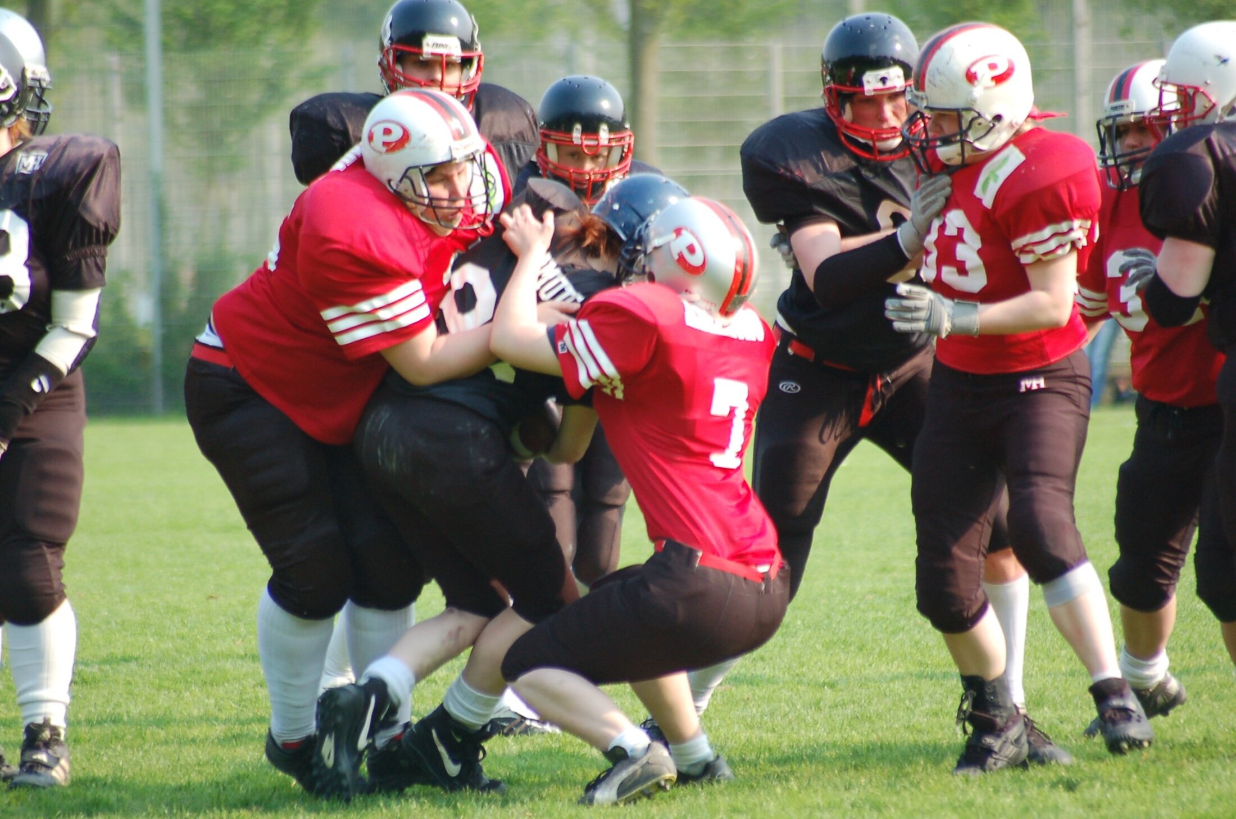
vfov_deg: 3.0
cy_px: 410
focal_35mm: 450
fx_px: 15421
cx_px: 618
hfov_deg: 4.6
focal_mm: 300
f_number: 5.6
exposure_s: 1/500
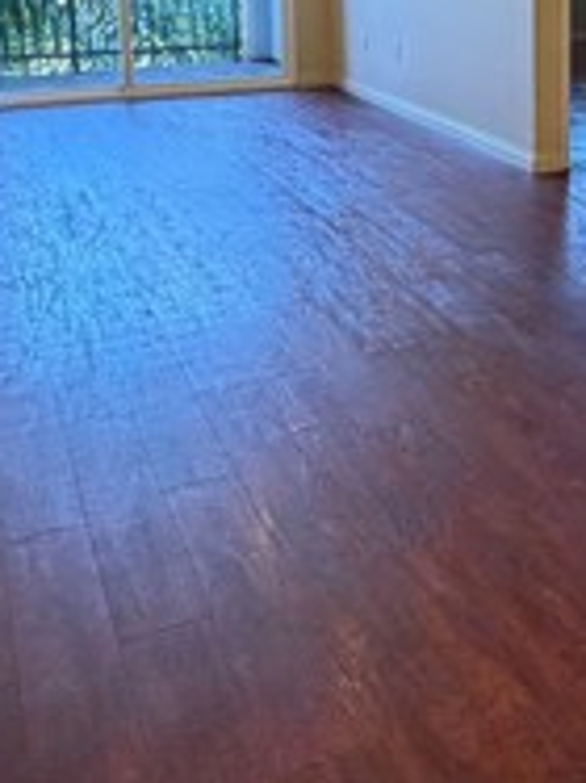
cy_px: 84
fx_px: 1085
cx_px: 628
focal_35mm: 48
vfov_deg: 37.2
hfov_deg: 27.9
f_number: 2.2
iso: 250
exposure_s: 1/60
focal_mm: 2.22
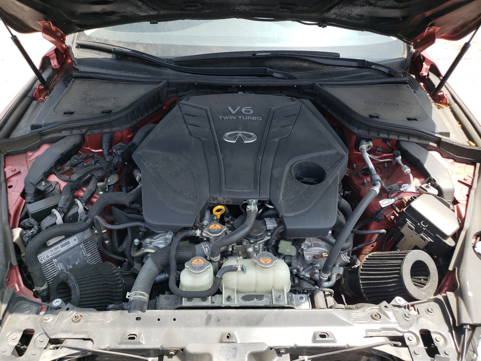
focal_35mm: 26
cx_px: 240
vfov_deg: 53.1
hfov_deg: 67.3
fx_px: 361
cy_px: 180
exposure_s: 1/714
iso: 50
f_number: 1.5
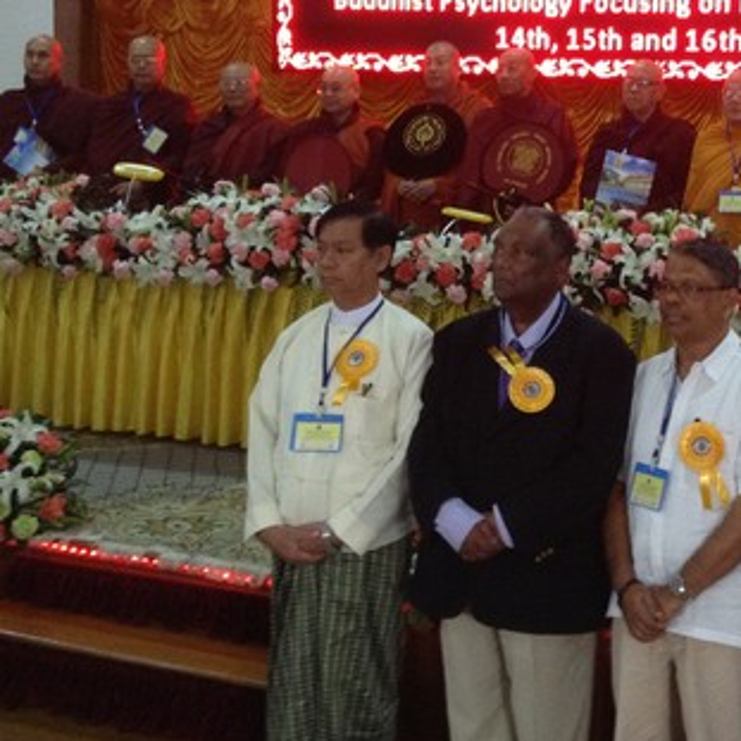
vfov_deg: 28.3
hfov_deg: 27.9
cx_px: 610
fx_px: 1453
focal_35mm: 60
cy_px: 210
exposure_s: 1/24
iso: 160
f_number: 2.4
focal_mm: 3.3
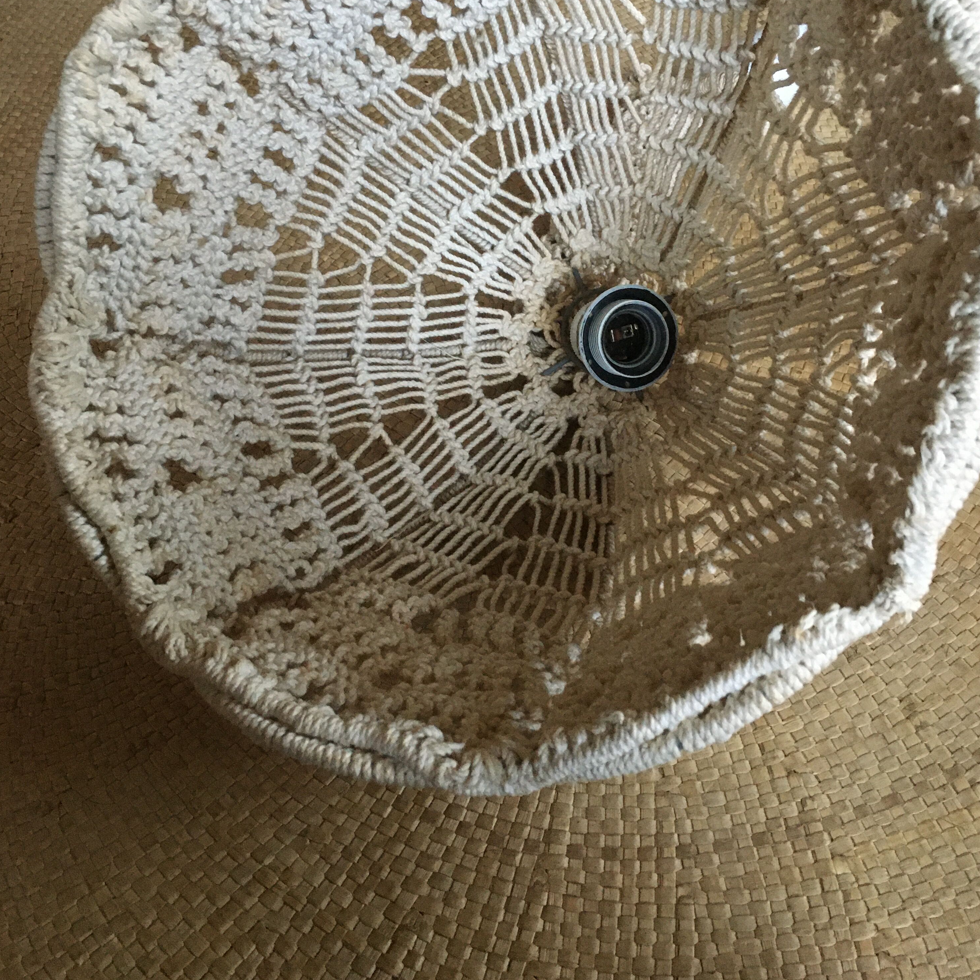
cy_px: 367
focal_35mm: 35
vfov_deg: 46.8
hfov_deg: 47.2
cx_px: 495
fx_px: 1121
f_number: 2.2
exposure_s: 1/25
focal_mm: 4.15
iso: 250
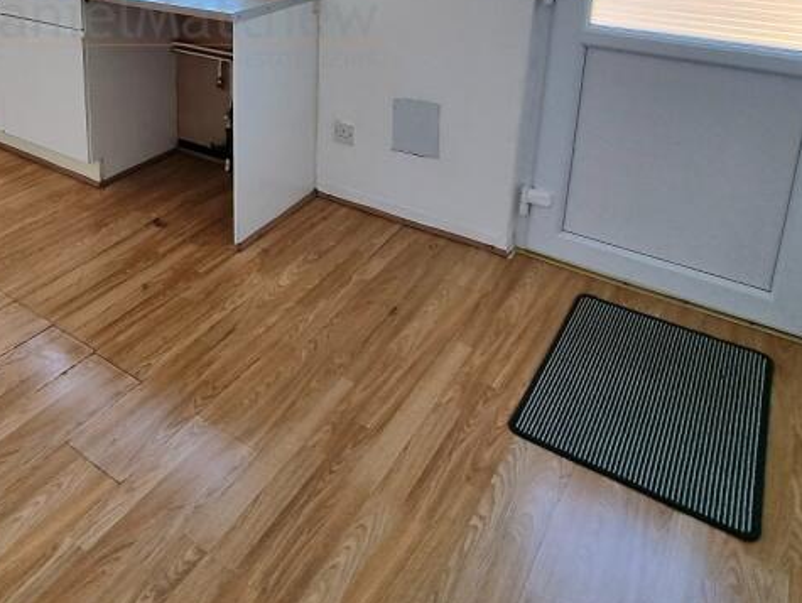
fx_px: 649
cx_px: 167
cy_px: 29
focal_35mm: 28
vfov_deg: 44.0
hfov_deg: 58.8
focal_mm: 2.2
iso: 64
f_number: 2.2
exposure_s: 1/100
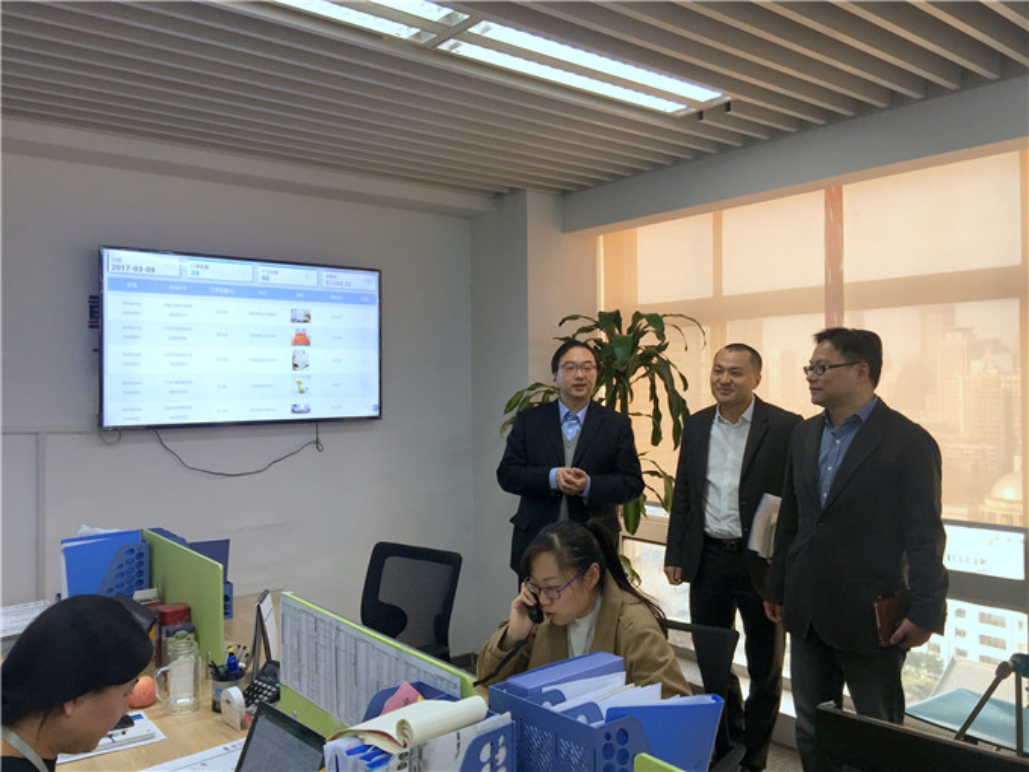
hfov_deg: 61.7
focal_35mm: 29
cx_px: 514
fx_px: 862
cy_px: 386
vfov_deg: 48.2
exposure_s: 1/50
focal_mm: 4.15
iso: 40
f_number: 2.2
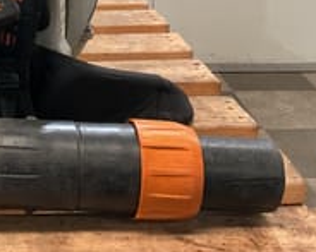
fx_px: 720
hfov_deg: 23.4
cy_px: 4
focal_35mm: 77
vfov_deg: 19.4
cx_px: -19
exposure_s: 1/50
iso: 200
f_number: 1.8
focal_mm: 3
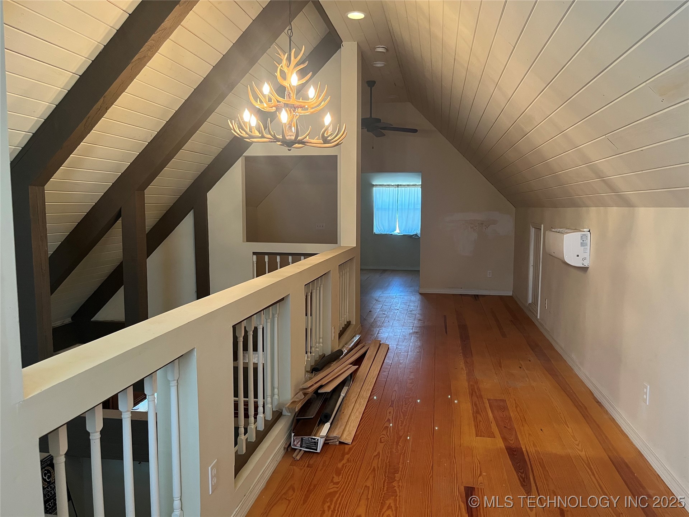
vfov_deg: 53.1
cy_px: 258
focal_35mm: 26
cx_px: 344
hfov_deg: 67.3
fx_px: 518
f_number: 1.6
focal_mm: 5.1
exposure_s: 1/60
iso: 200
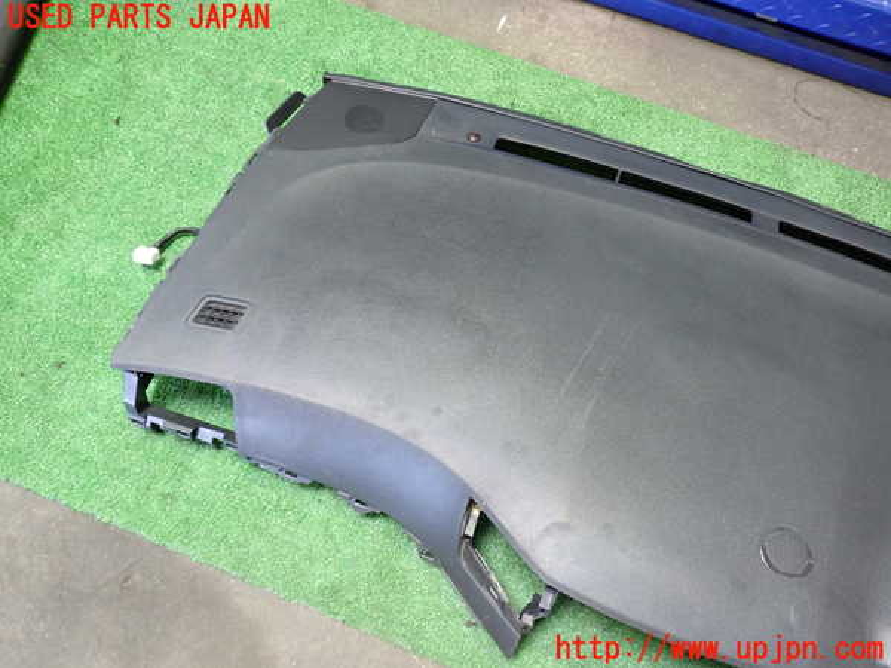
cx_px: 446
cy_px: 334
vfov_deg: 46.8
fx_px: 772
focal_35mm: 30
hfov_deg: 60.0
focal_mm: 5.4
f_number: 2.3
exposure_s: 1/30
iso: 400
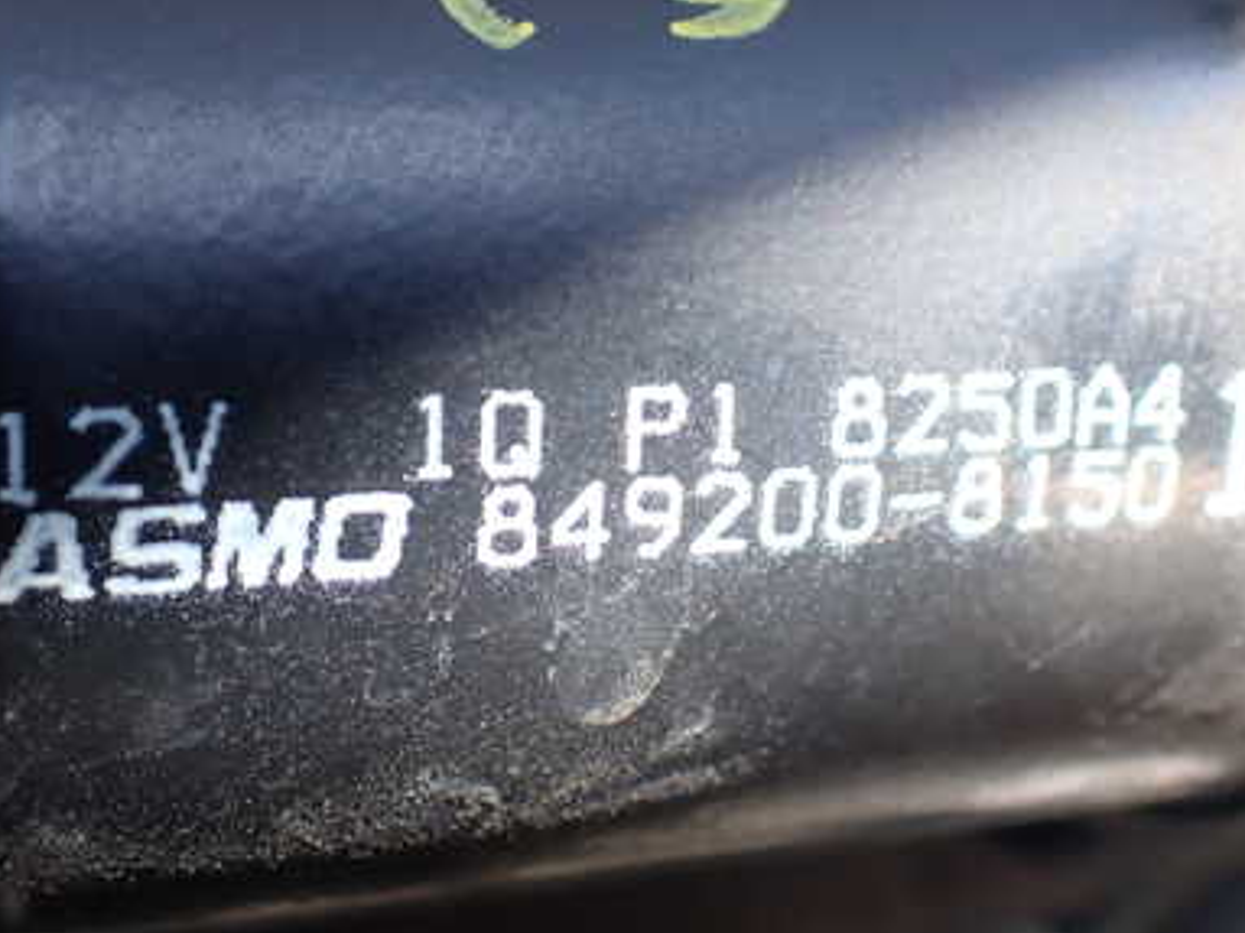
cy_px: 416
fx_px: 1690
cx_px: 676
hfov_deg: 40.4
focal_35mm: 47
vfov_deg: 30.8
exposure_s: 1/200
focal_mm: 5.4
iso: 100
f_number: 2.3
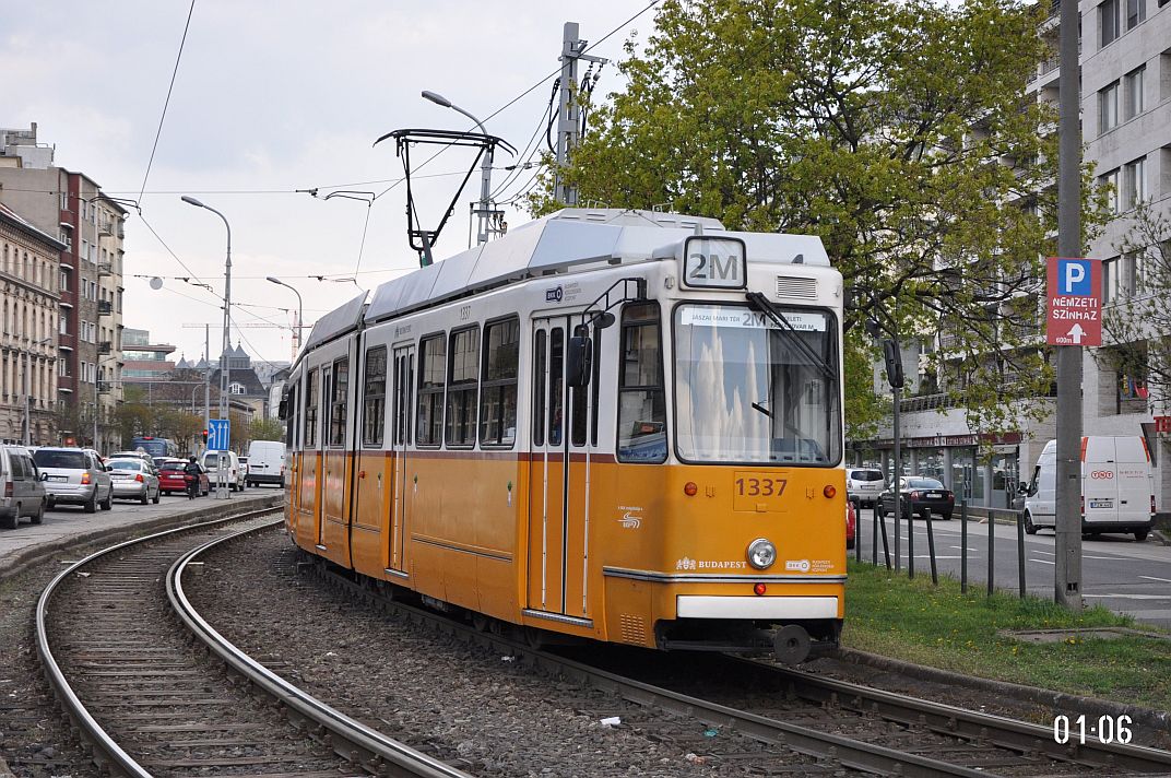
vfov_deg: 23.7
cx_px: 586
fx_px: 1852
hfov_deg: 35.1
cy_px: 389
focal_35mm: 57
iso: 560
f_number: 4.5
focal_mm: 38
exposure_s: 1/1000
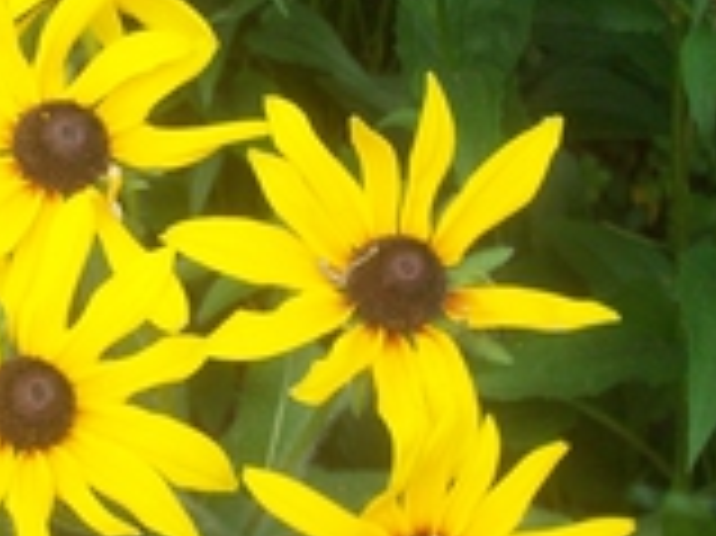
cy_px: 333
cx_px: 99
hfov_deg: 18.5
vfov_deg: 14.1
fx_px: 2170
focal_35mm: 105
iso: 108
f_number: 2.8
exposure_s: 1/64
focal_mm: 6.2
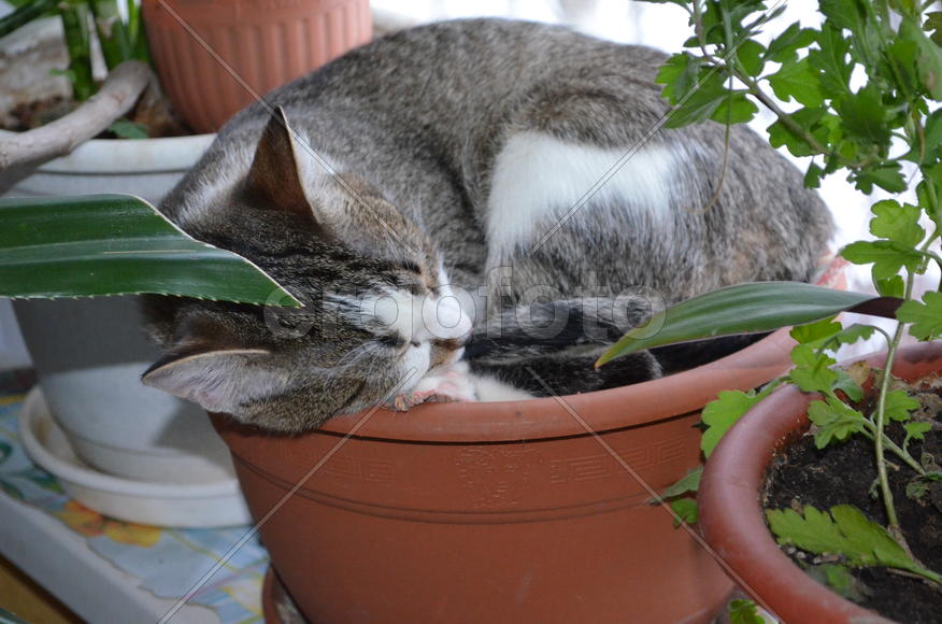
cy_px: 312
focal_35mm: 82
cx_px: 471
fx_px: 2154
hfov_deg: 24.7
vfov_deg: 16.5
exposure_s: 1/60
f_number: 5.6
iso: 3200
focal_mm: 55
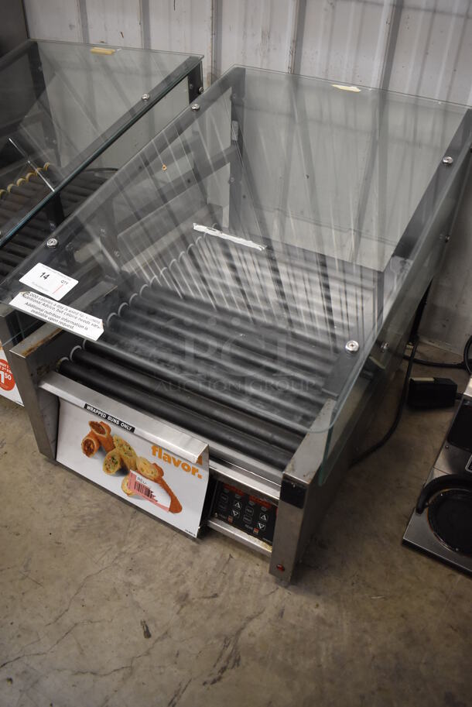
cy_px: 354
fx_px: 530
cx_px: 236
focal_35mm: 27
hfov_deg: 48.0
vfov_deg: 67.3
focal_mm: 18
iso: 1600
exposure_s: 1/125
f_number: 3.5
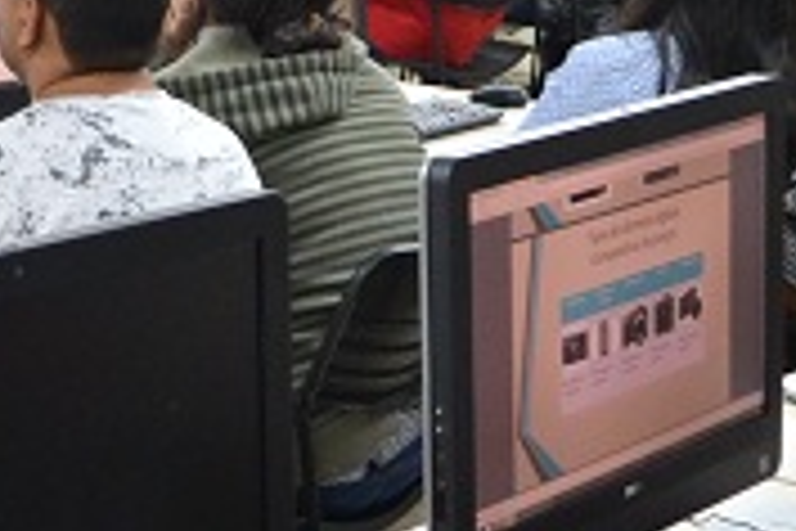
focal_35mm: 122
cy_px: 367
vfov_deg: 11.2
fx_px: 2697
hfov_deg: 16.7
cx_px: 153
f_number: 3.5
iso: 1600
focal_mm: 18
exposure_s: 1/80
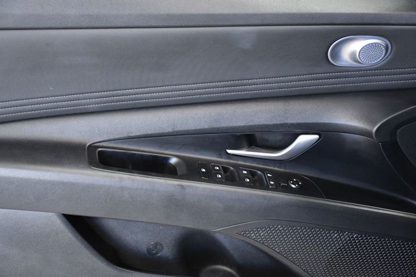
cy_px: 138
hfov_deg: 27.0
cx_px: 208
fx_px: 866
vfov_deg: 18.2
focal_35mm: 75
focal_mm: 50
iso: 2500
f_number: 4.8
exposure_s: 1/100
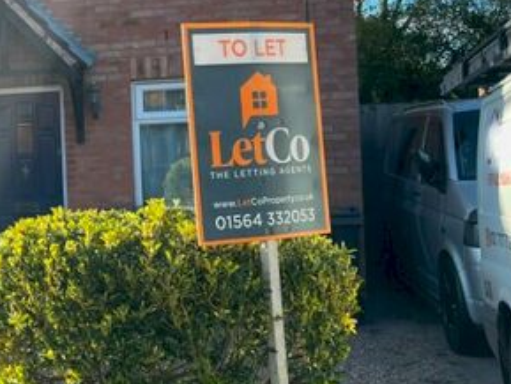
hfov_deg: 27.8
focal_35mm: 63
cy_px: 142
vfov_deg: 23.2
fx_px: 930
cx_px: -64
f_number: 1.6
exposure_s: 1/836
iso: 32
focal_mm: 5.1
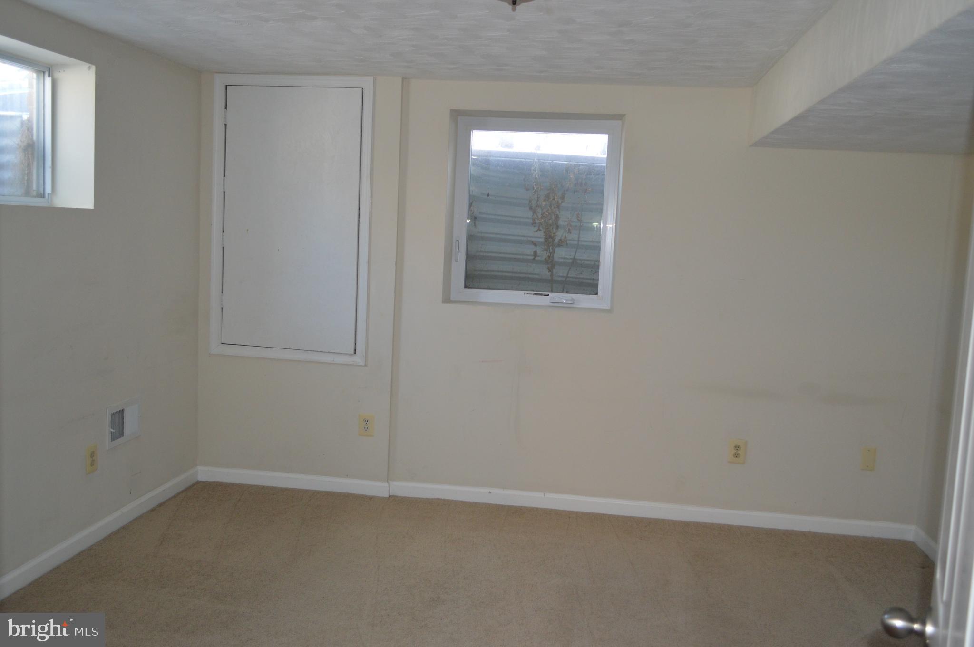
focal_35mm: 33
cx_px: 487
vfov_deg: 39.9
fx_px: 892
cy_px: 324
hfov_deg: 57.3
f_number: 3.8
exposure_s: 1/60
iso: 720
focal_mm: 22
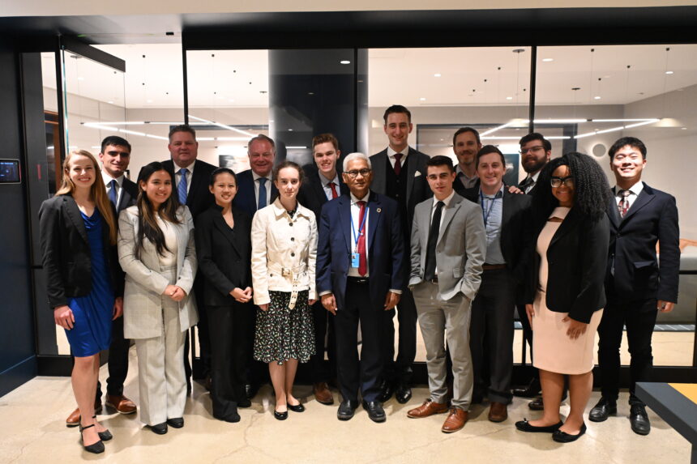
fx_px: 571
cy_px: 232
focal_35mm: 30
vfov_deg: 44.3
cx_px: 348
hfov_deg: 62.8
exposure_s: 1/100
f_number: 4.5
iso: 5000
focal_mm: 29.5
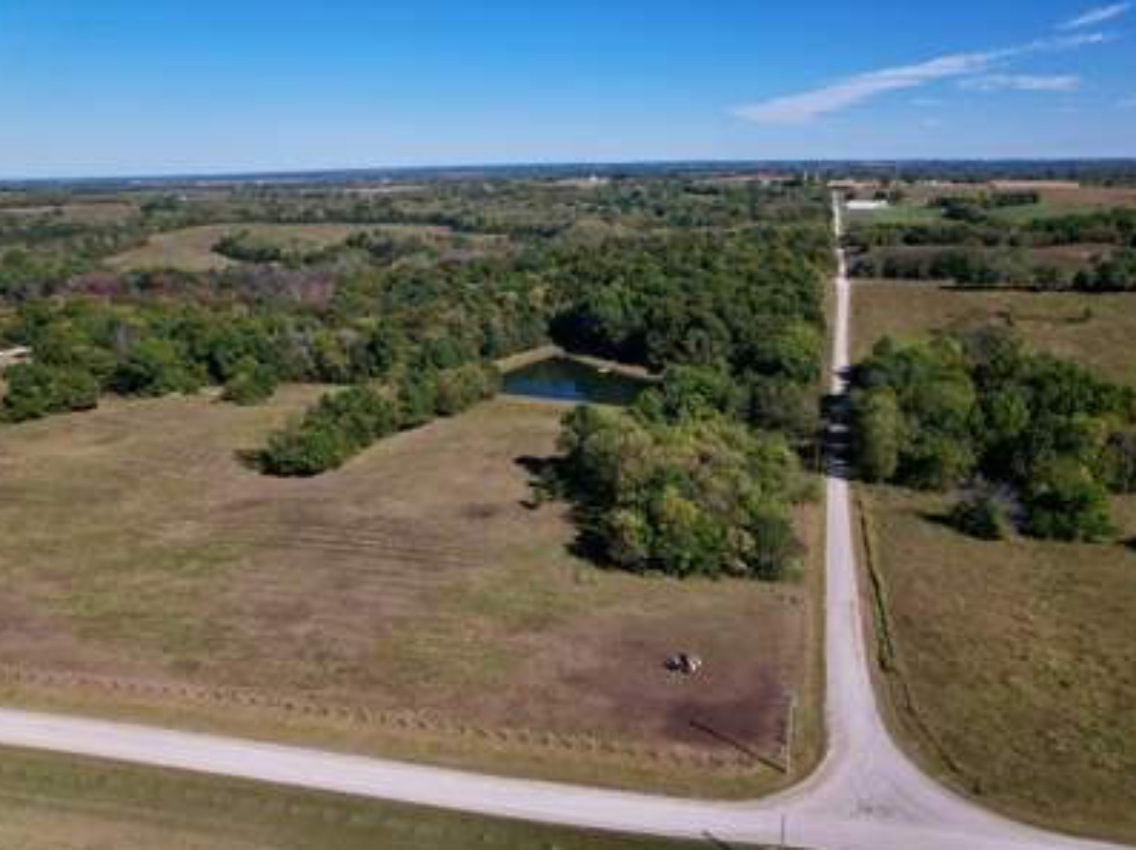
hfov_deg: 71.5
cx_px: 624
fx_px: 787
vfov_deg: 56.7
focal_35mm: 24
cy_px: 426
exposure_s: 1/80
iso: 100
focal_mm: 8.38
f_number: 2.8
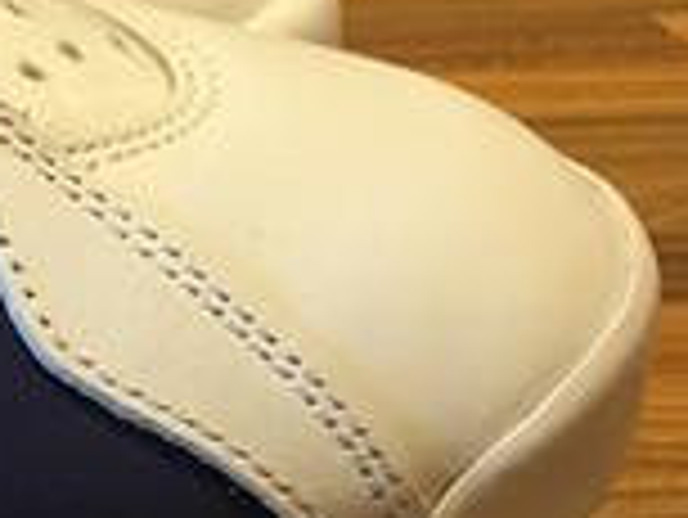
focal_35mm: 140
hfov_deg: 12.0
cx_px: -841
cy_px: 65
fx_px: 2785
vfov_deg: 10.6
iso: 64
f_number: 2.2
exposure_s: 1/17
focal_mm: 4.15
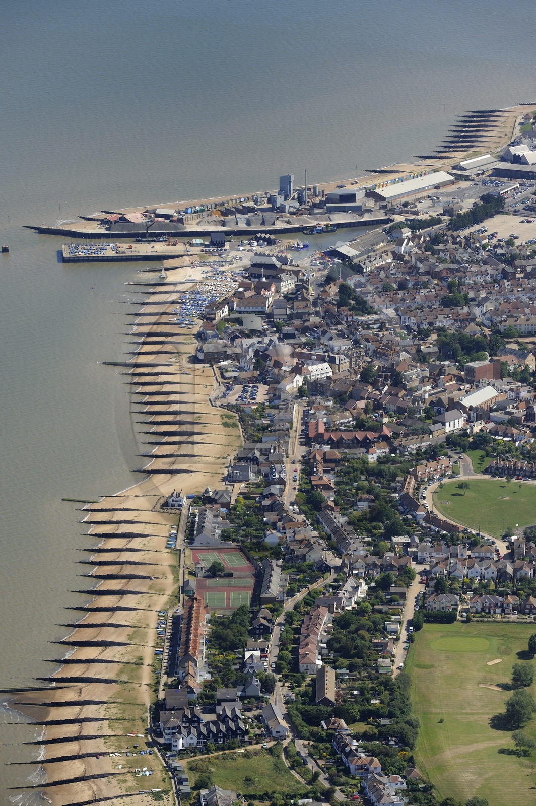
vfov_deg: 13.7
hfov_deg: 9.1
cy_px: 403
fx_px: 3356
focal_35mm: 150
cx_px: 268
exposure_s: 1/1000
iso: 400
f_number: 6.3
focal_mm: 150
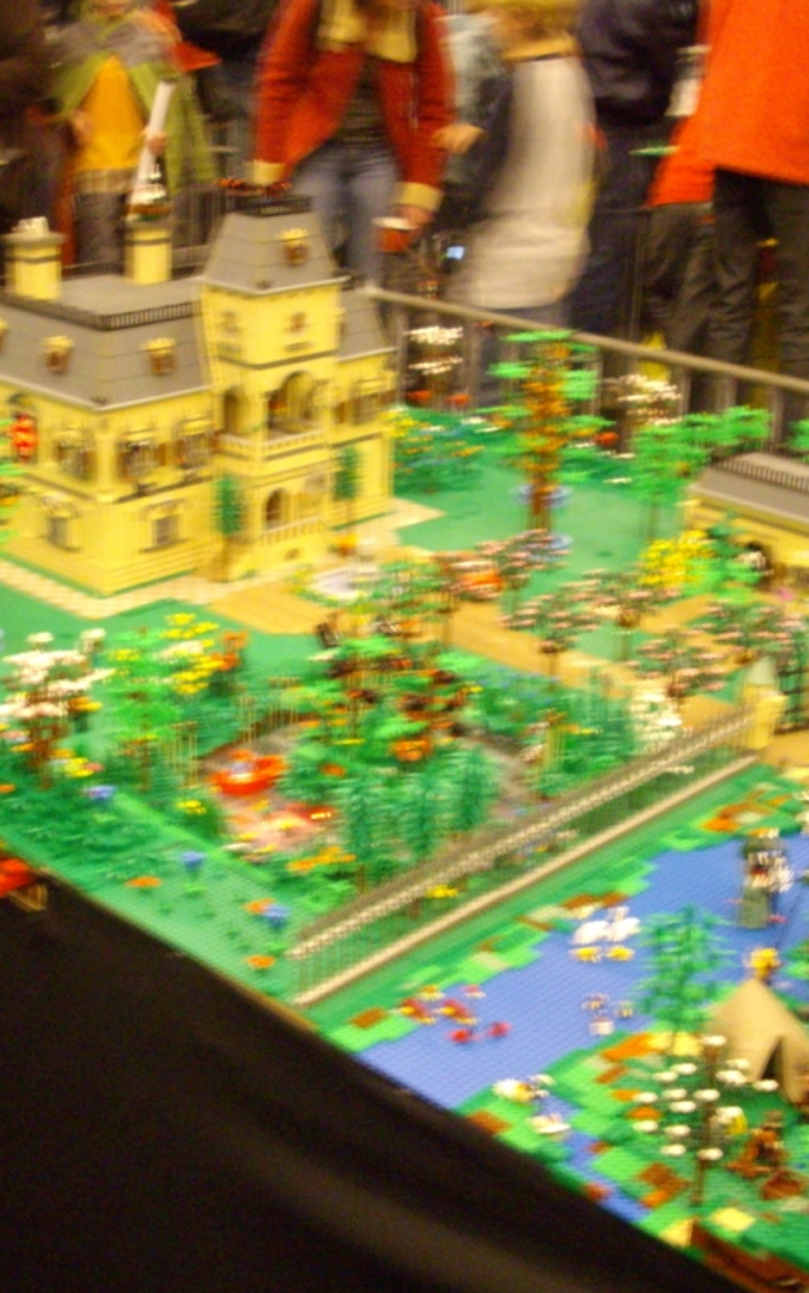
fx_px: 1869
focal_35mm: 53
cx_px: 364
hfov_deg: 24.4
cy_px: 640
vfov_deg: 38.2
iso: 400
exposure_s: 1/5
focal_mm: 6.2
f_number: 2.8
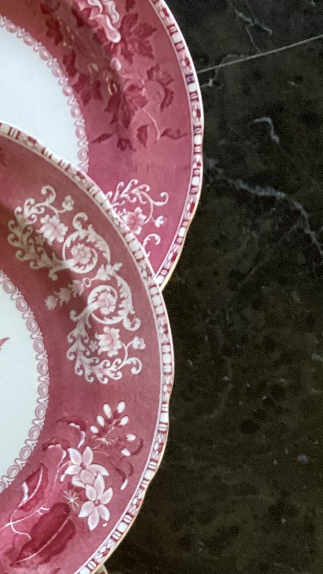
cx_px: -82
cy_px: 455
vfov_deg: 31.6
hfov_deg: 17.5
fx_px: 990
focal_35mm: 65
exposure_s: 1/60
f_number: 2.4
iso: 250
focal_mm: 3.3
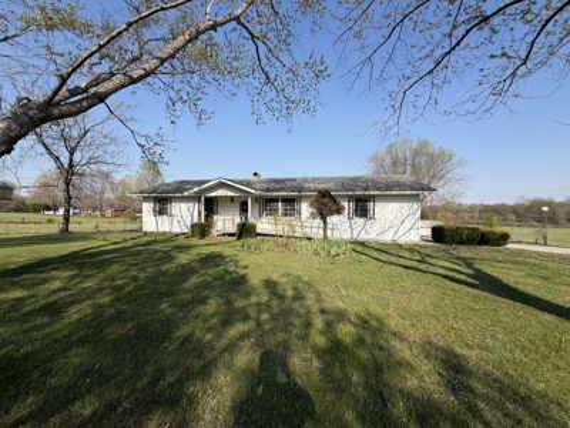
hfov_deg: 102.1
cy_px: 214
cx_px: 285
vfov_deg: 85.7
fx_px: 231
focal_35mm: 14
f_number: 2.2
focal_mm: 2.22
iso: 25
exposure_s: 1/770
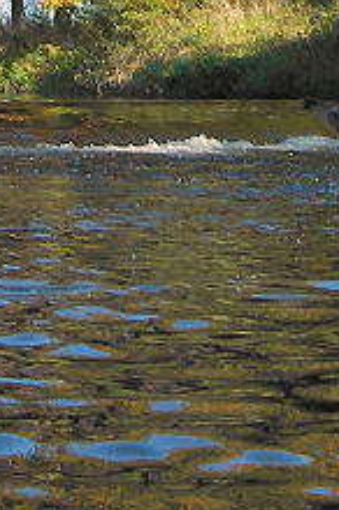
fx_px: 1530
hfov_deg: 12.4
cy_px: 6
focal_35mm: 108
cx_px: -39
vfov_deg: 18.5
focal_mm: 6.3
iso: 50
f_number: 6.6
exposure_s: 1/80
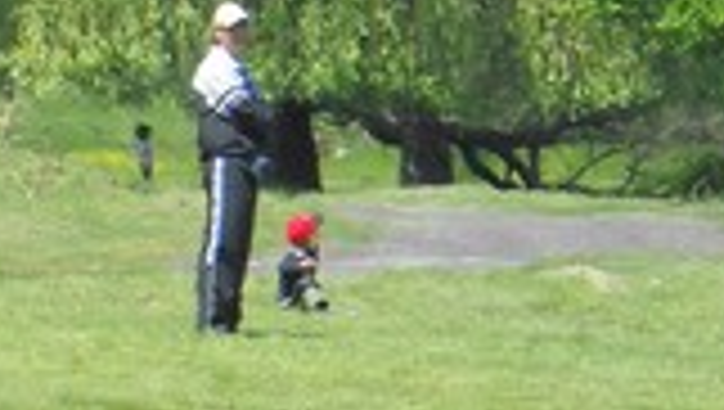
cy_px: 52
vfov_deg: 2.3
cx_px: -346
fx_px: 10379
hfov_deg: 4.0
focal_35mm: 540
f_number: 6.7
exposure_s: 1/154
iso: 64
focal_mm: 24.03
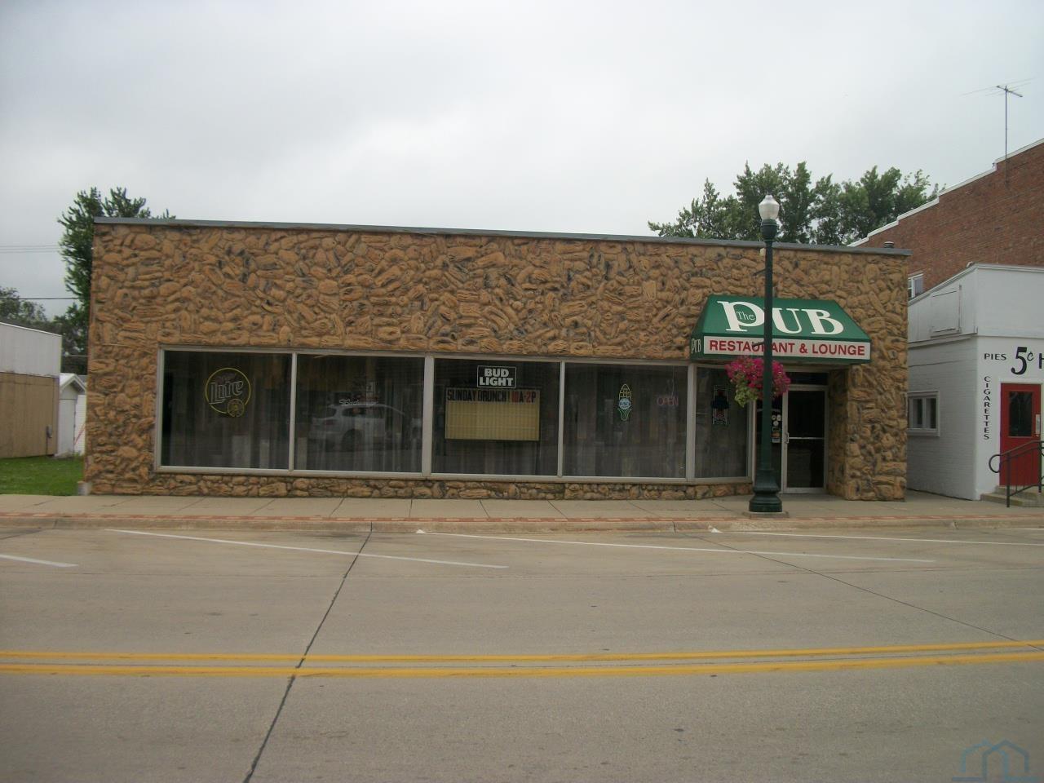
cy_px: 392
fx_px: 965
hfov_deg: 56.8
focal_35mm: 32
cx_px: 522
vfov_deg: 44.2
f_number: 8.8
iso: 80
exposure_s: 1/160
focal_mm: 5.7
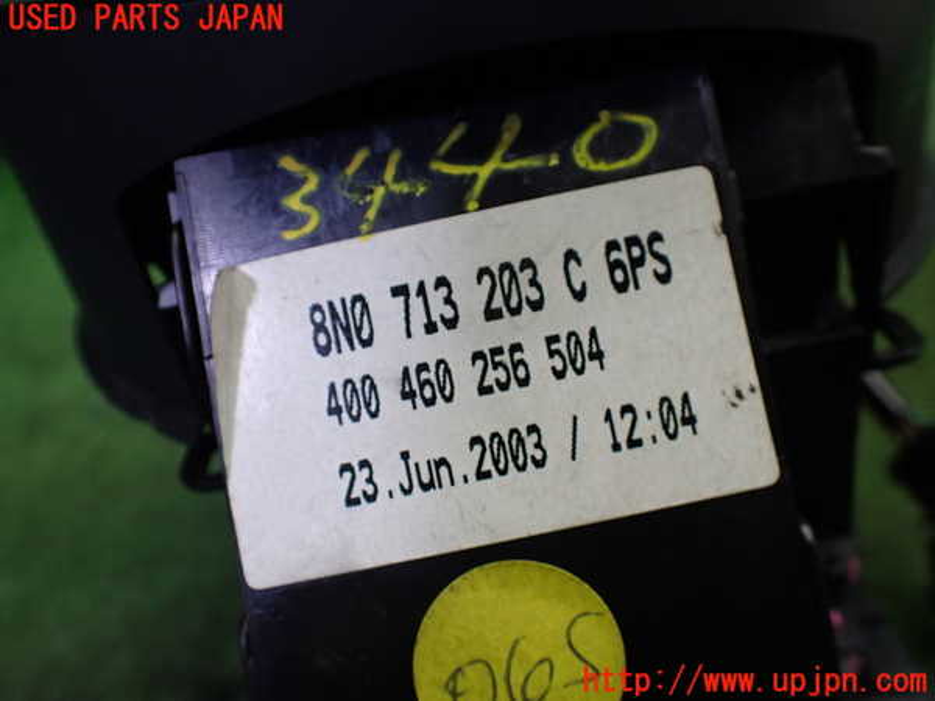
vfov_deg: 46.8
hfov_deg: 60.0
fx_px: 810
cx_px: 468
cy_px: 350
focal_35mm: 30
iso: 250
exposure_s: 1/125
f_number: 2.3
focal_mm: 5.4
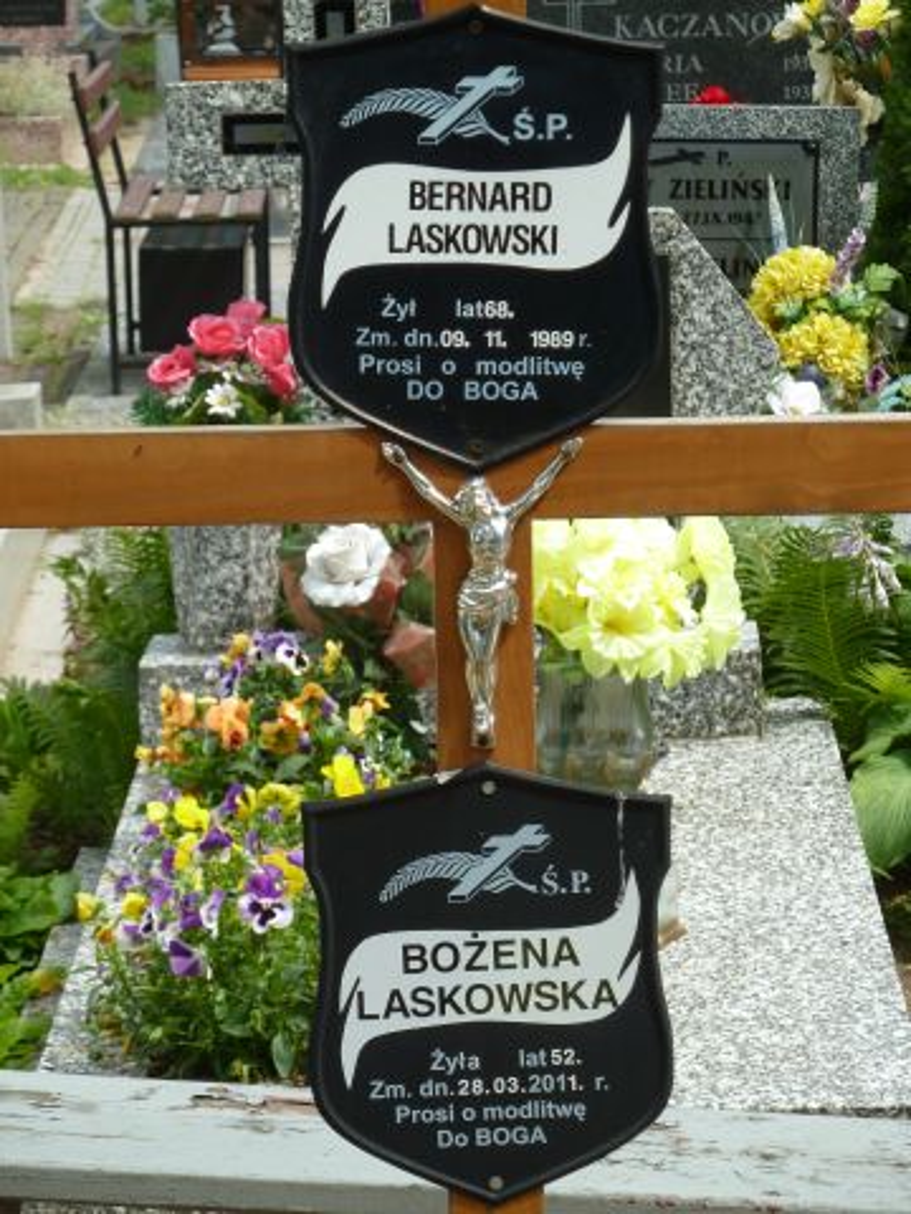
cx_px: 456
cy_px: 607
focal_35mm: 128
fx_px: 4491
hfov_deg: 11.6
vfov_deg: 15.4
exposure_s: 1/250
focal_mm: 21
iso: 80
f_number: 4.4
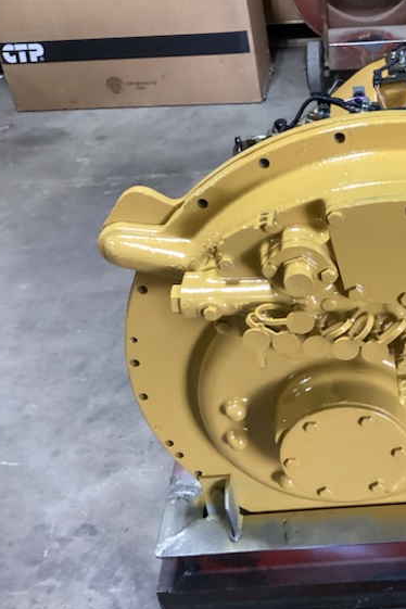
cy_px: 288
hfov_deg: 28.2
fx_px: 778
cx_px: 365
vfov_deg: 42.7
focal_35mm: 46
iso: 250
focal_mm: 3.3
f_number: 2.4
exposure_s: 1/60
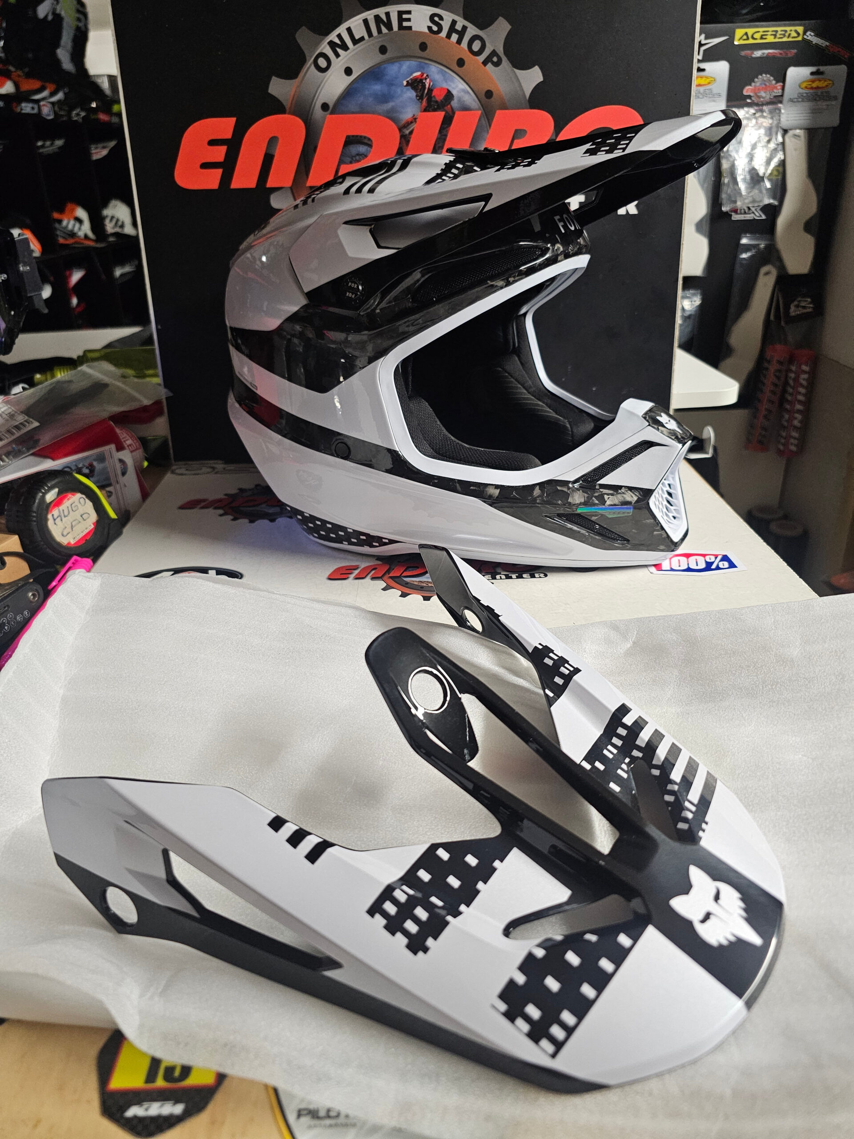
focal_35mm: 23
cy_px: 570
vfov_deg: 73.9
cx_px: 427
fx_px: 757
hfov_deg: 58.9
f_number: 1.7
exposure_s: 1/100
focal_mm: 6.3
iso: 640
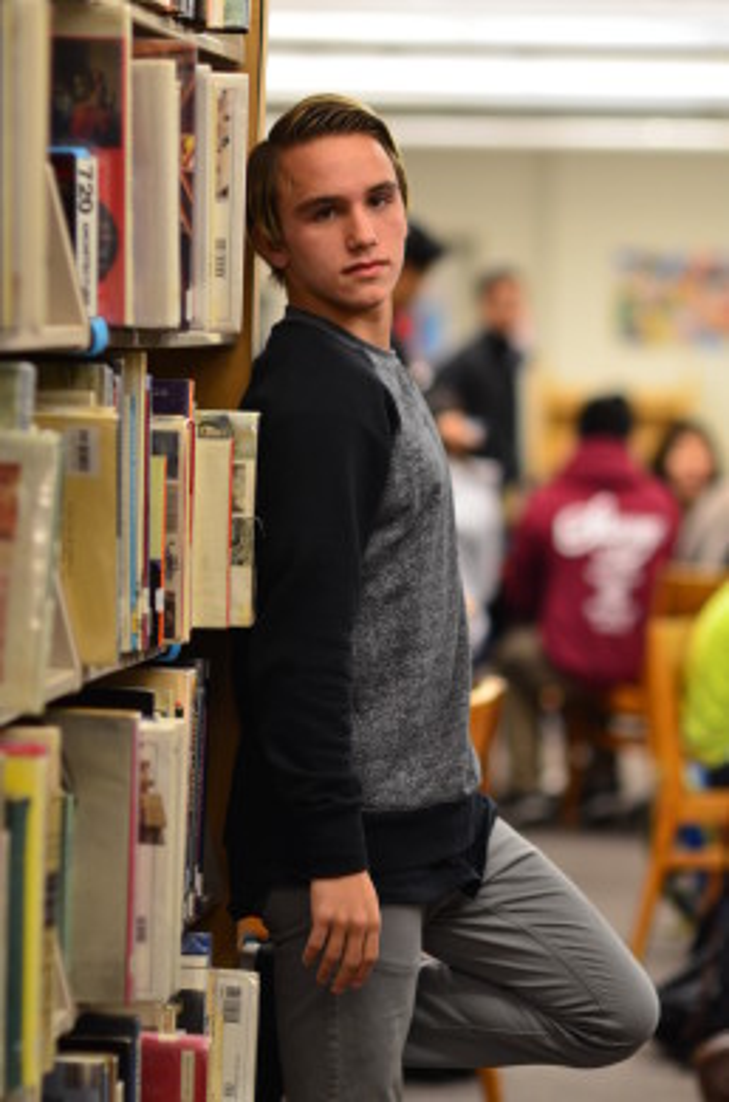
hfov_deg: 10.7
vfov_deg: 16.1
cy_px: 551
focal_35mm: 128
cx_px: 364
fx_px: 3893
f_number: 2
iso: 800
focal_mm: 85
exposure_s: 1/200
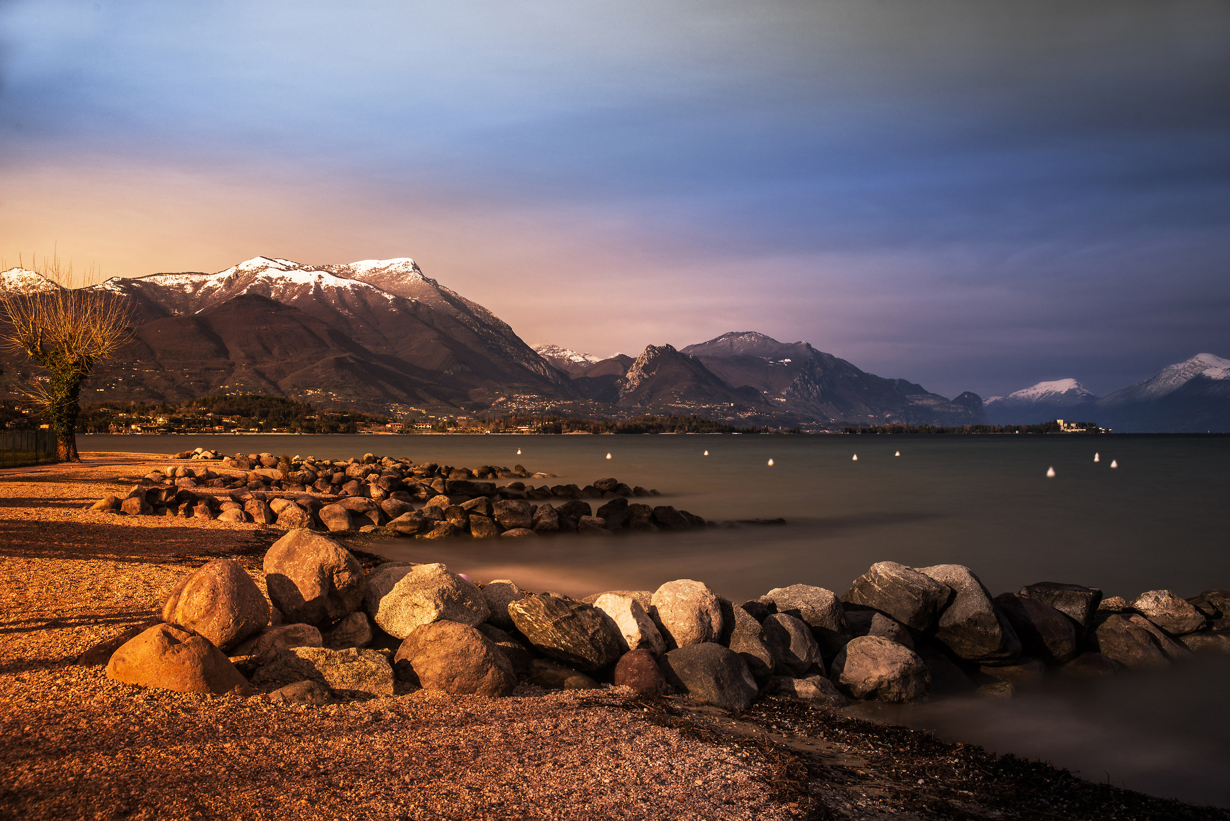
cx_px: 615
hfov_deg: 48.4
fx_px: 1367
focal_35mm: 40
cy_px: 410
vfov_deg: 33.4
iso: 100
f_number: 11
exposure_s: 30
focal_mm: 40
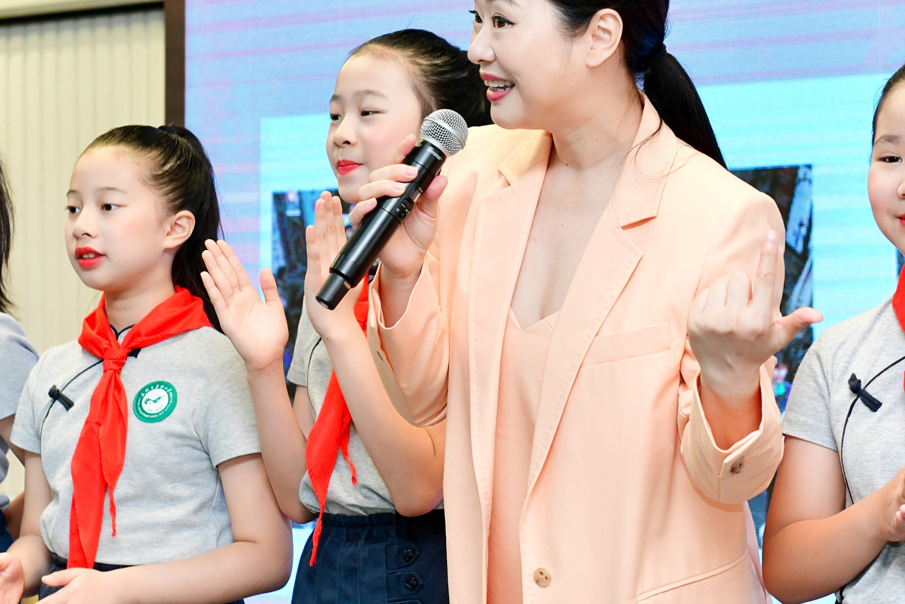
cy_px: 224
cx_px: 519
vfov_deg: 11.1
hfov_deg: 16.5
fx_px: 3117
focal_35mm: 124
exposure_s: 1/200
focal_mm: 70
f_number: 4
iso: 2000
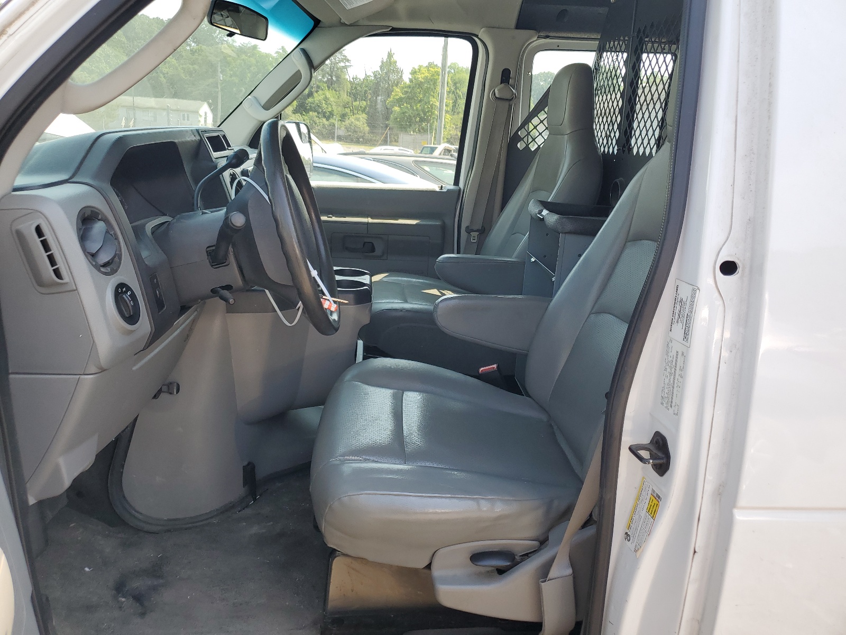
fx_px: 635
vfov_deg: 53.1
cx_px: 423
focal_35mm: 26
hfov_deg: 67.3
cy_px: 318
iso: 50
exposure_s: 1/625
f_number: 1.5
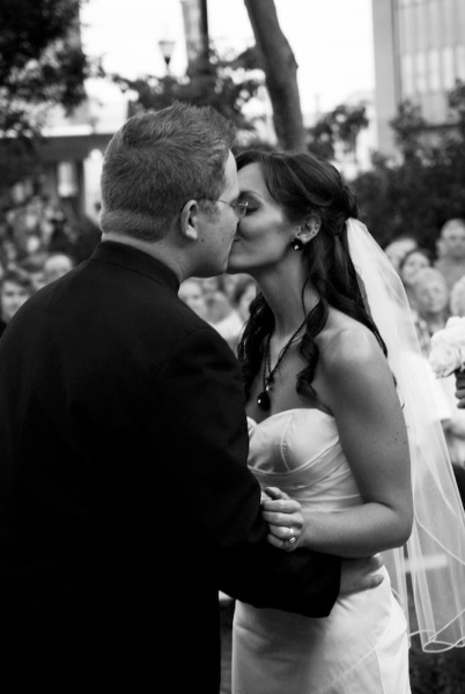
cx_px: 232
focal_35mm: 75
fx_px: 1448
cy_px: 347
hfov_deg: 18.2
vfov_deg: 27.0
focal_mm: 50
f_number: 2.8
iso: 200
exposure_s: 1/100
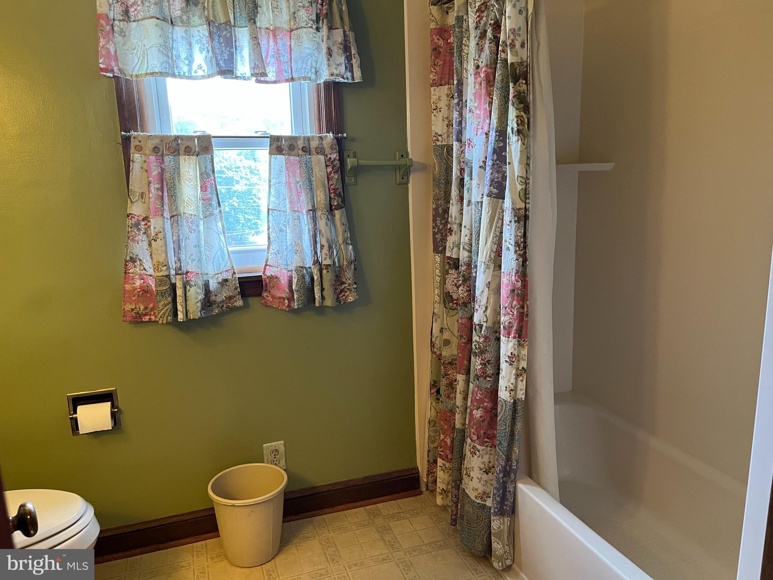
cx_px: 386
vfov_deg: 53.1
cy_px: 290
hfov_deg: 67.3
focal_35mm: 26
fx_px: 581
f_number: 1.6
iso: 250
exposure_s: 1/60
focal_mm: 5.1
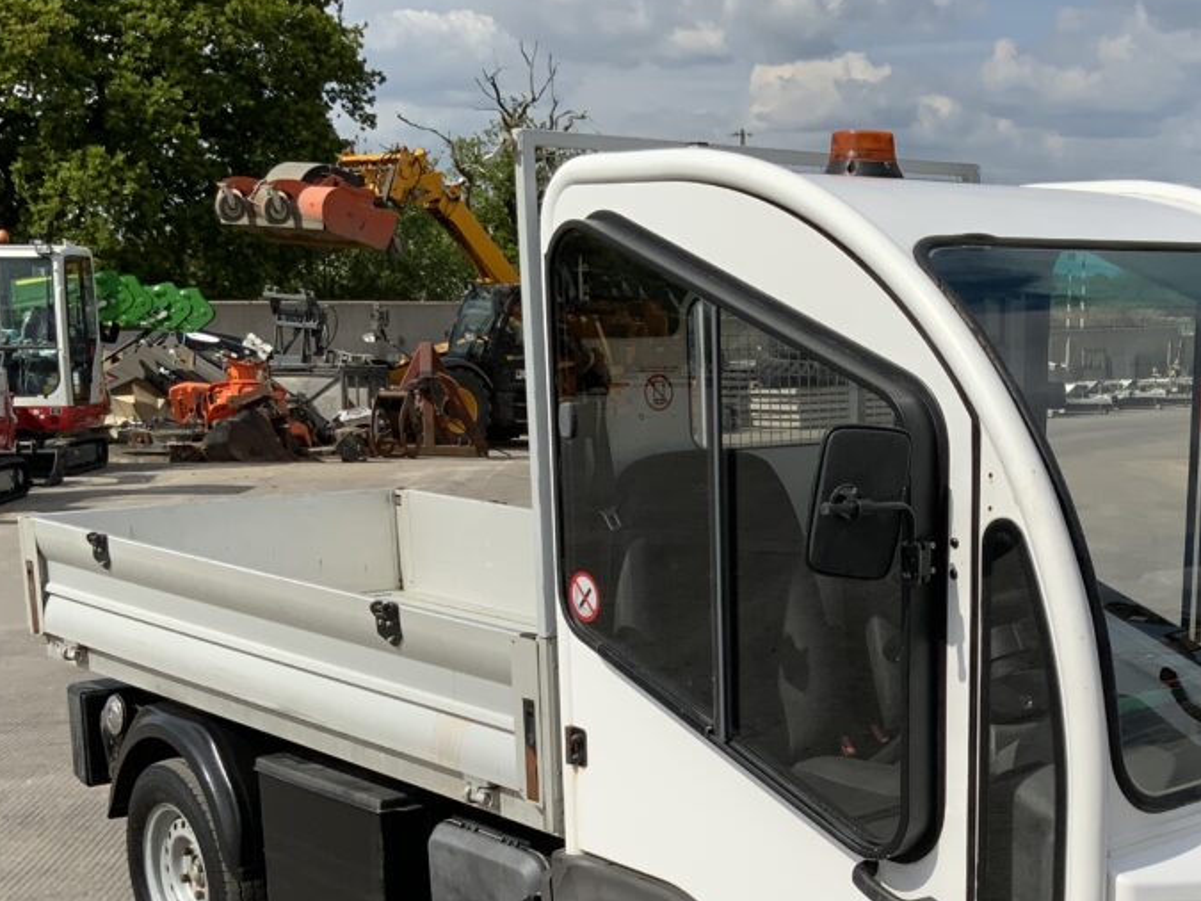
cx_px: 948
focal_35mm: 55
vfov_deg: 26.1
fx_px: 1908
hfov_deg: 34.0
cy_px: 718
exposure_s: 1/3322
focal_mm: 3
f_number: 1.8
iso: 20
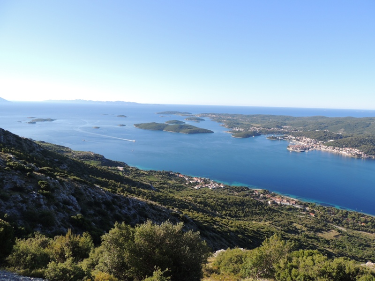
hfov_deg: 71.6
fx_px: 260
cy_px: 140
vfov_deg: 56.8
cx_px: 188
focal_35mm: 24
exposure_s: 1/800
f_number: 3
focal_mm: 4.3
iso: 100
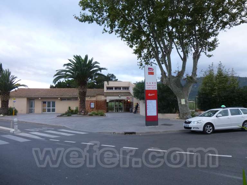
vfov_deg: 54.9
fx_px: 178
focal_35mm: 25
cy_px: 92
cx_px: 124
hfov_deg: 69.4
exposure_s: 1/60
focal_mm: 4.5
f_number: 3.1
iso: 250
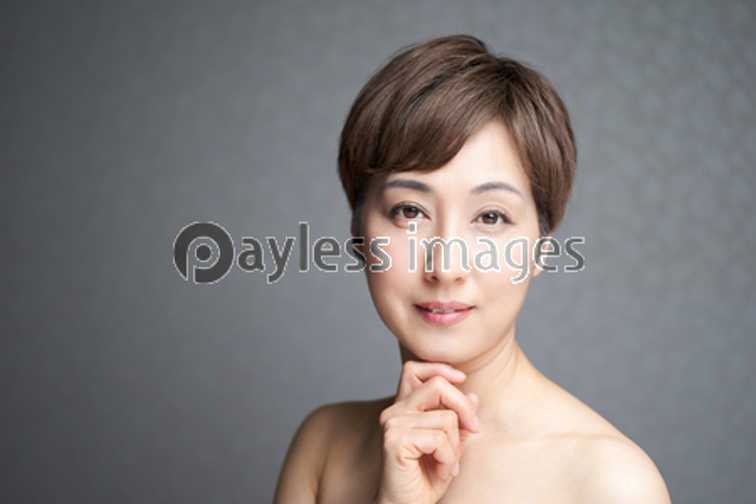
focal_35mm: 70
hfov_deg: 28.8
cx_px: 378
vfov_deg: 19.5
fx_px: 1470
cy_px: 252
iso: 400
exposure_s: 1/250
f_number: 2.8
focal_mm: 70
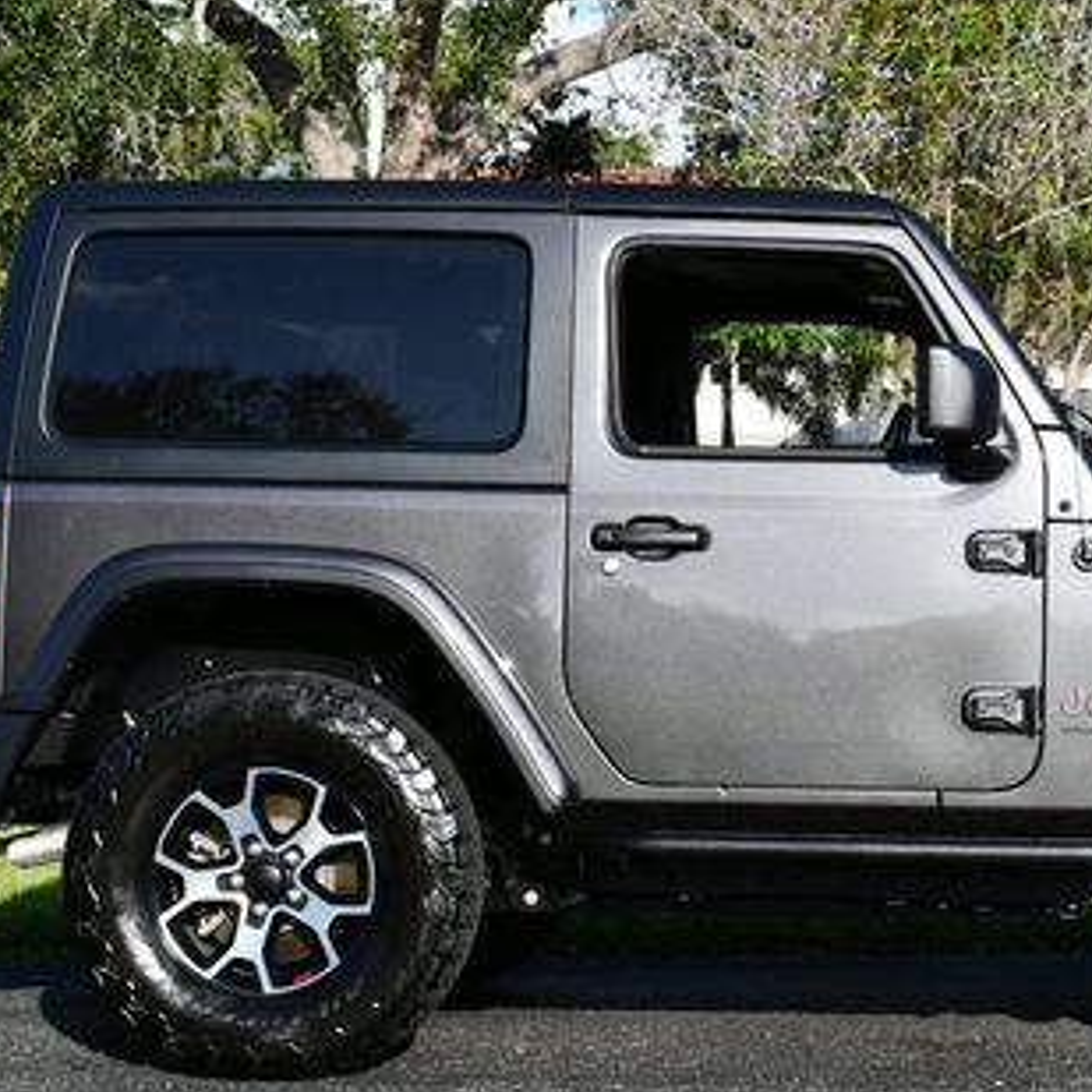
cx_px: 859
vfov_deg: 19.7
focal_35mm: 88
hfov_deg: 19.5
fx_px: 3141
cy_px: 505
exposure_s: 1/250
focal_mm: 25
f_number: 8
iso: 100
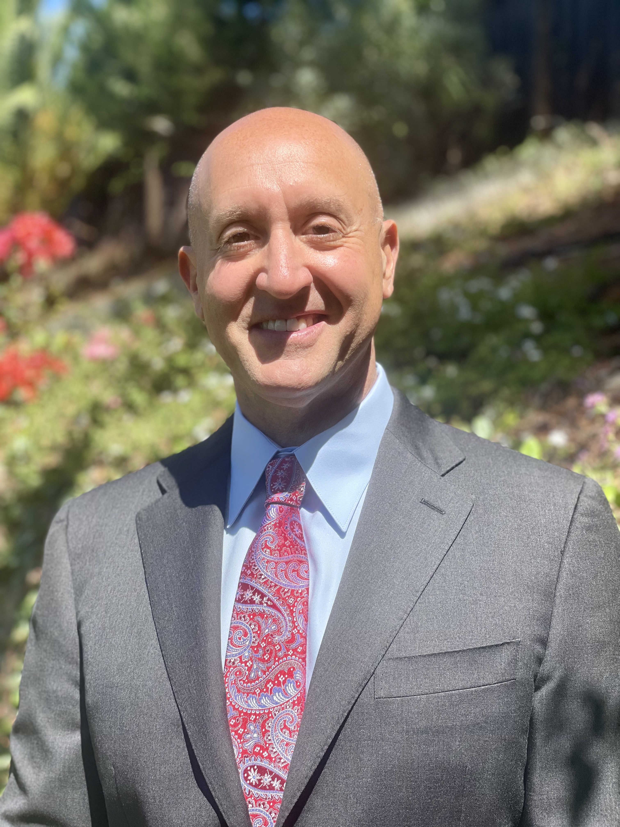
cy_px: 414
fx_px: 1242
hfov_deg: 28.0
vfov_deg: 36.8
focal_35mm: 52
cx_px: 310
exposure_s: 1/1370
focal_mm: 6
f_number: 2
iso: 32
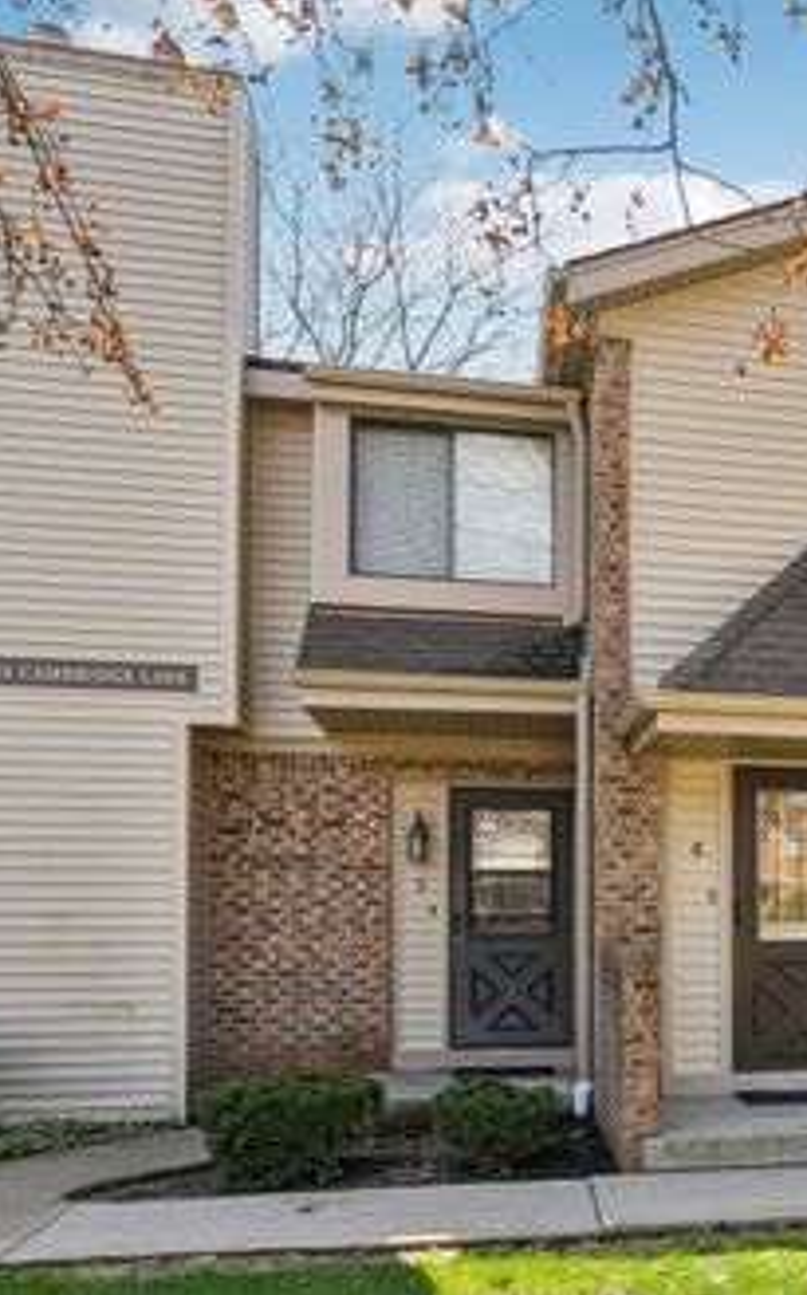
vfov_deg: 60.0
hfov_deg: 36.6
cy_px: 648
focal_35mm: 32
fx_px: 1121
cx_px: 760
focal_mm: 20.5
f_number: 6.3
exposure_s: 1/125
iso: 100
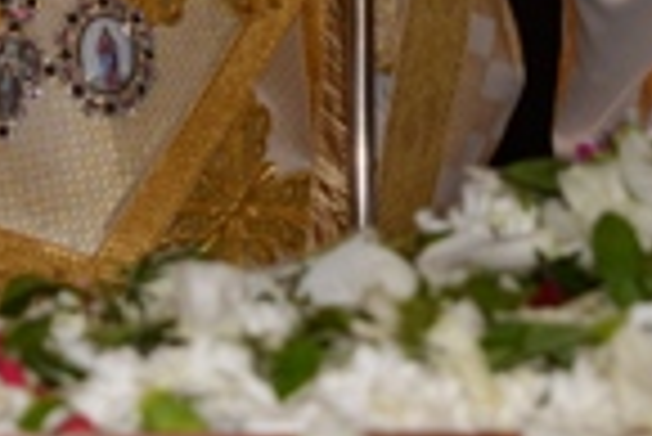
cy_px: -339
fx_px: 6001
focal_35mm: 331
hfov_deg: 6.2
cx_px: 36
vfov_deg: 4.1
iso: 500
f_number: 6.3
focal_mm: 50
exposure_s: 1/80
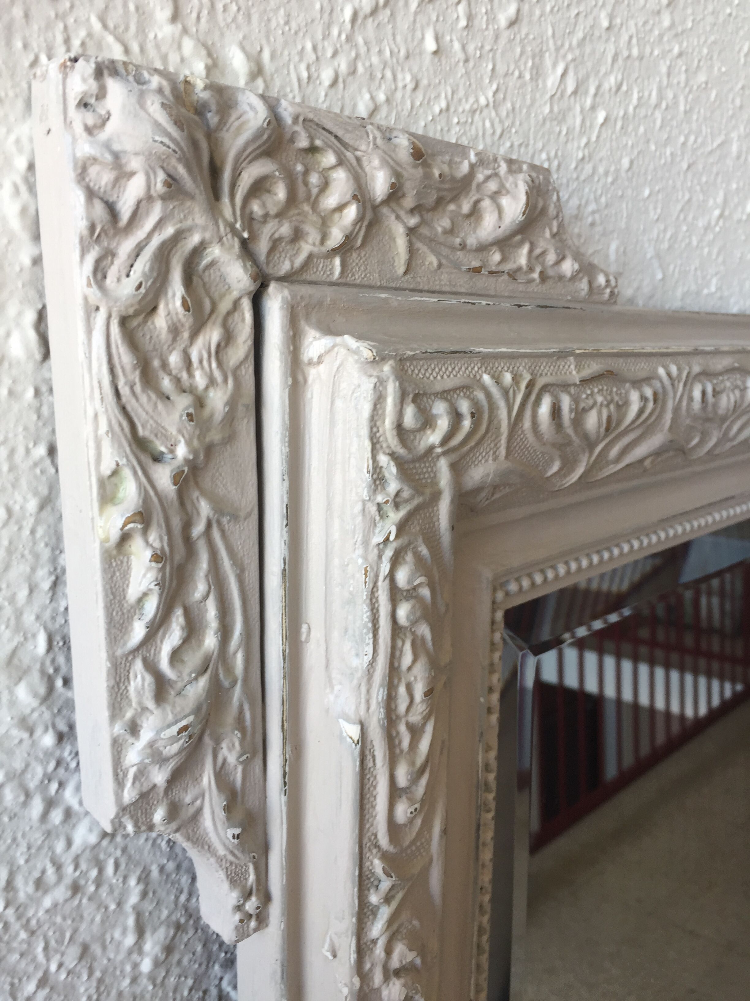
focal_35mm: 29
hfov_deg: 48.2
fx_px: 838
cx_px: 375
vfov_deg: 61.7
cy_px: 500
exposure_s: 1/100
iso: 40
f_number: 2.2
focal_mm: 4.15
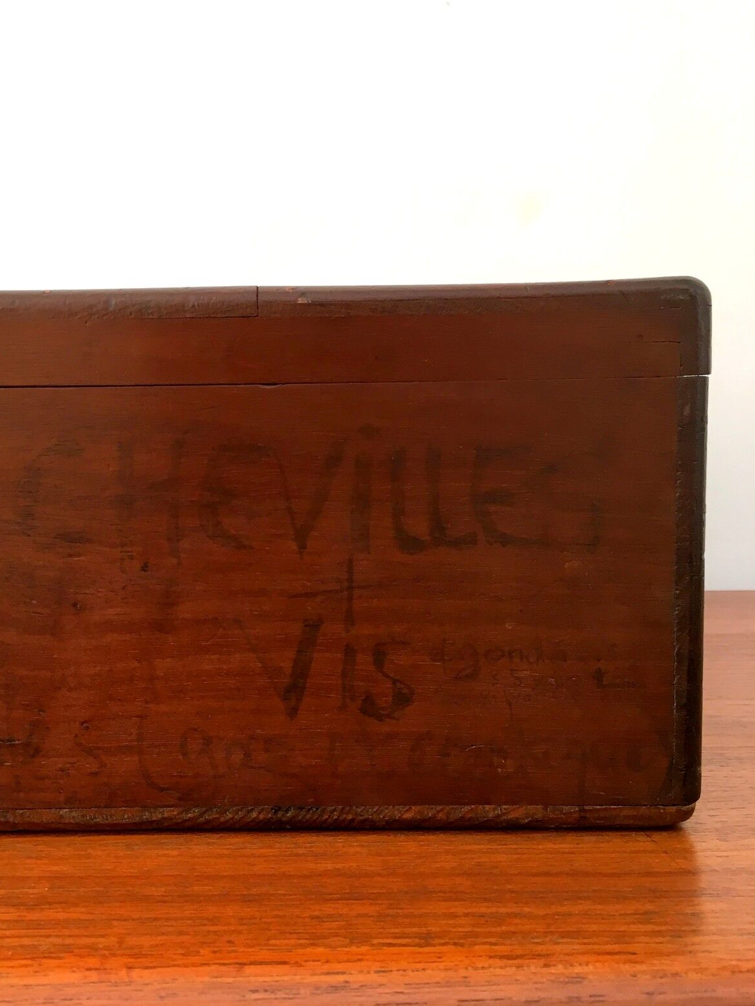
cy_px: 499
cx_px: 278
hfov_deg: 38.4
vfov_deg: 50.1
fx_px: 1076
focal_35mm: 37
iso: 64
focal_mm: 4.15
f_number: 2.2
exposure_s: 1/33
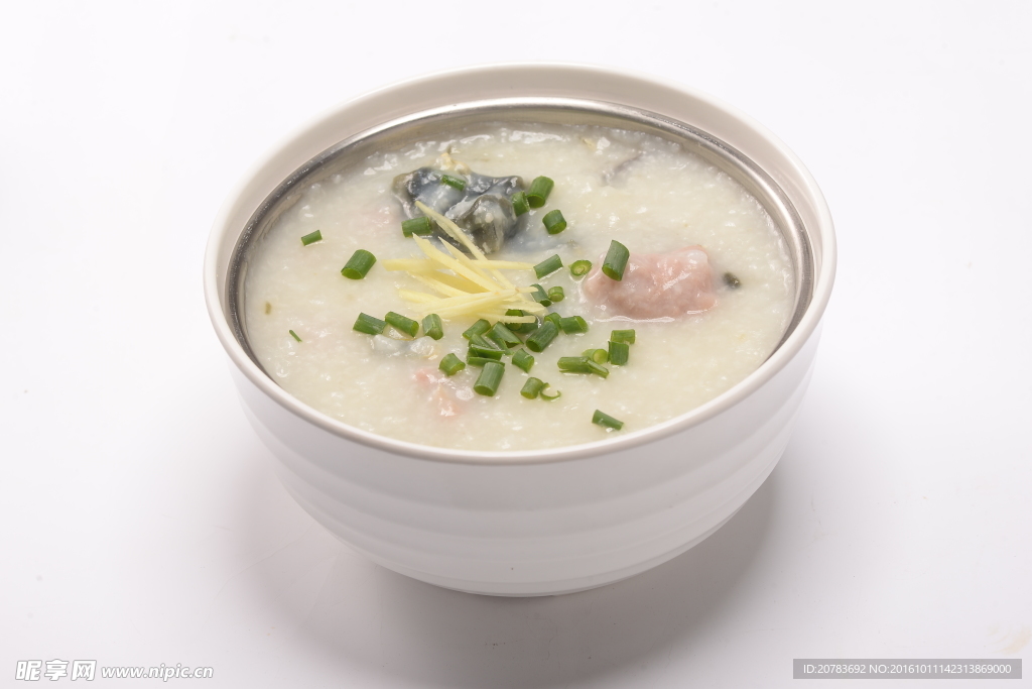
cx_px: 516
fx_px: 3010
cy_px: 344
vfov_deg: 13.0
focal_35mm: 105
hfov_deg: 19.5
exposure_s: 1/125
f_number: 16
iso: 125
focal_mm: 105
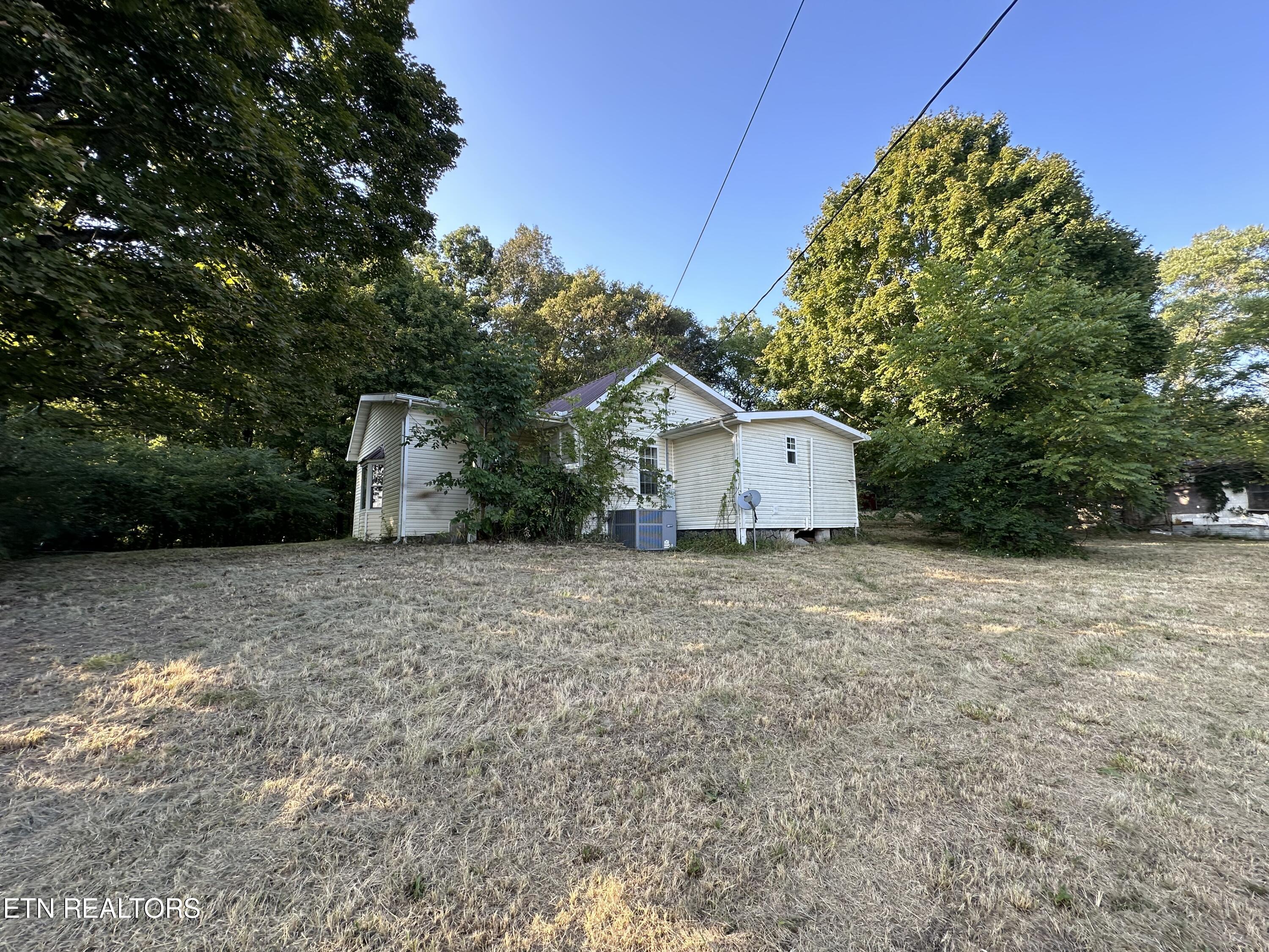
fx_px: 513
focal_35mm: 14
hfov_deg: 102.1
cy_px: 476
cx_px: 634
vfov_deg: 85.7
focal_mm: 2.22
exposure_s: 1/188
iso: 40
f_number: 2.2
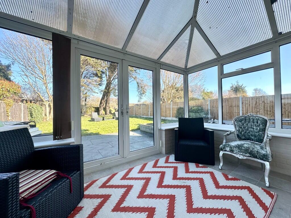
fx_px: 118
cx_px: 146
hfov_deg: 102.1
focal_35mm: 14
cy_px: 109
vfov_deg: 85.7
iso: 40
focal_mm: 2.22
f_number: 2.2
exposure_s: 1/323
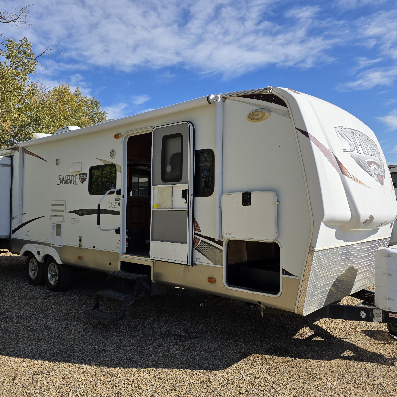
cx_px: 197
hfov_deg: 57.3
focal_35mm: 28
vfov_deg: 57.3
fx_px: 363
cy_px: 199
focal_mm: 6.3
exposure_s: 1/6809
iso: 80
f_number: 1.7
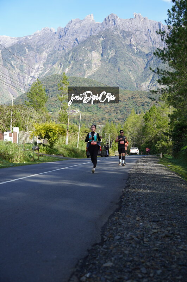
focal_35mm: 50
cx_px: 94
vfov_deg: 40.0
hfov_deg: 27.2
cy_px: 141
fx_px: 386
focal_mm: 33
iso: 125
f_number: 2.8
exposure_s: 1/640
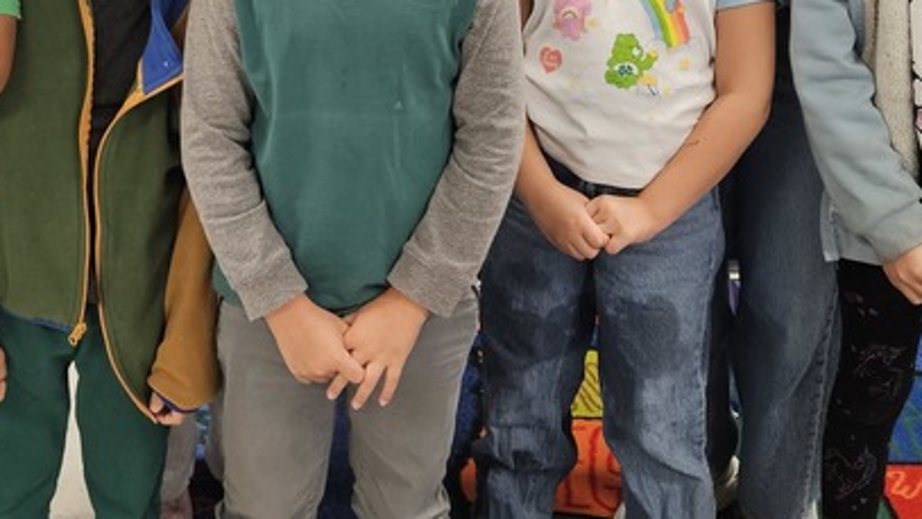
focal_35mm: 63
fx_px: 1540
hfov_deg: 33.2
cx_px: 367
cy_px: -73
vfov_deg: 18.3
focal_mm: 5.4
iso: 320
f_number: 1.8
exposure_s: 1/120
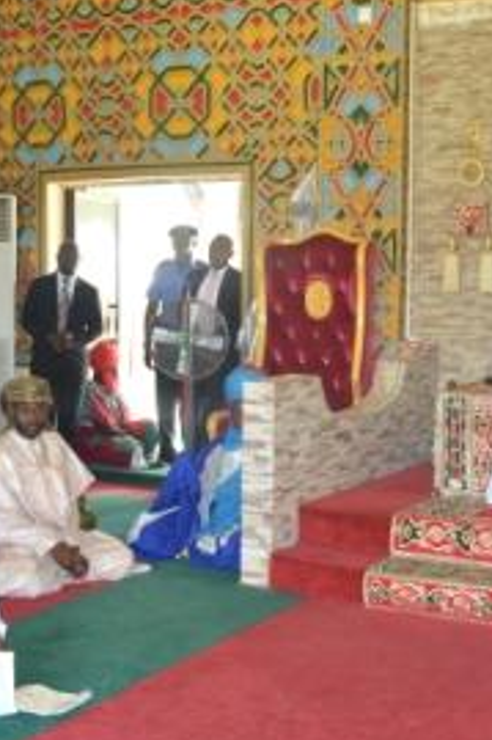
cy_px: 398
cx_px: 190
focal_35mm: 60
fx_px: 1231
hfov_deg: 22.5
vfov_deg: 33.4
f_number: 4
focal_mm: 24
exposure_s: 1/30
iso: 400
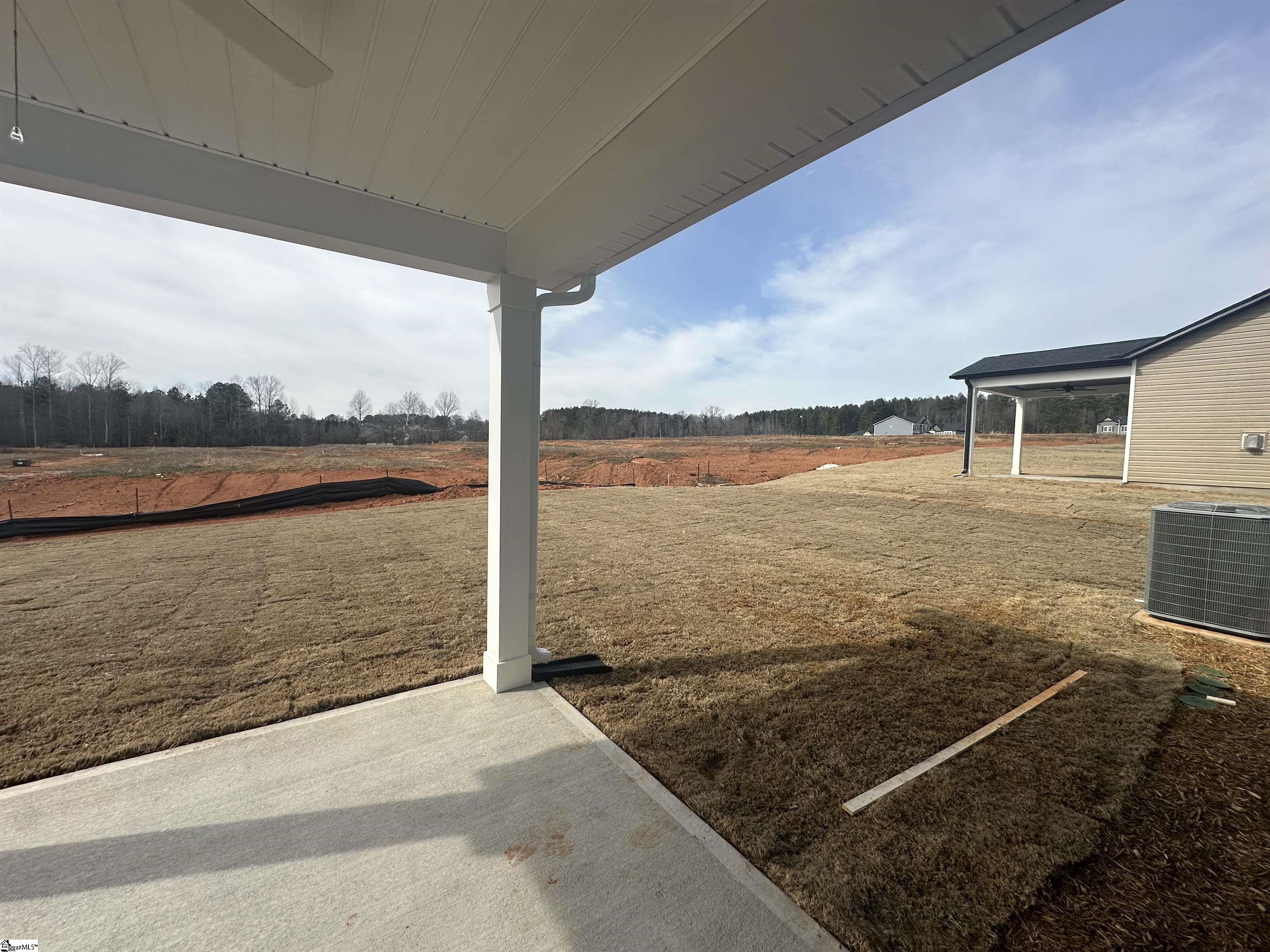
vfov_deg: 85.7
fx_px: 514
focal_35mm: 14
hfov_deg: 102.1
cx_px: 635
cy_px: 476
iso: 40
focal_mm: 2.22
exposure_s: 1/2398
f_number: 2.2
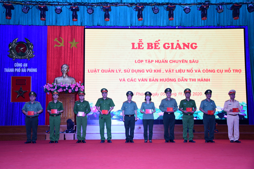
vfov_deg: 29.9
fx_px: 317
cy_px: 84
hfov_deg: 43.6
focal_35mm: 45
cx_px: 127
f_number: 4
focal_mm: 30
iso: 1600
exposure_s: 1/200
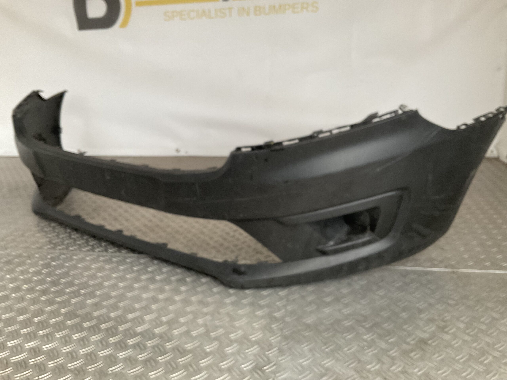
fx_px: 425
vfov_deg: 48.2
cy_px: 190
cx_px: 254
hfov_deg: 61.7
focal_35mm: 29
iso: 125
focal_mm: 3
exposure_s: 1/50
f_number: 1.8
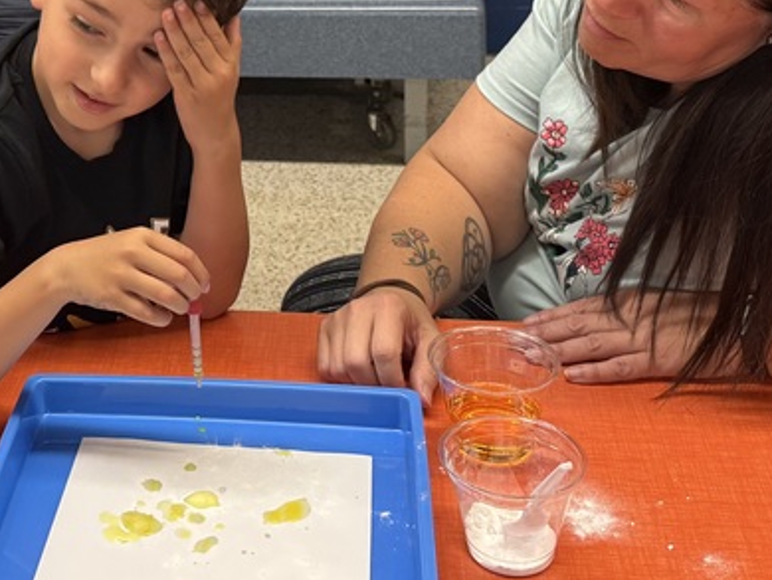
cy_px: 12
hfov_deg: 29.5
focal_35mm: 63
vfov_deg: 22.5
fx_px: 1406
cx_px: 83
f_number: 1.78
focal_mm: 6.76
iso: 200
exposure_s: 1/60
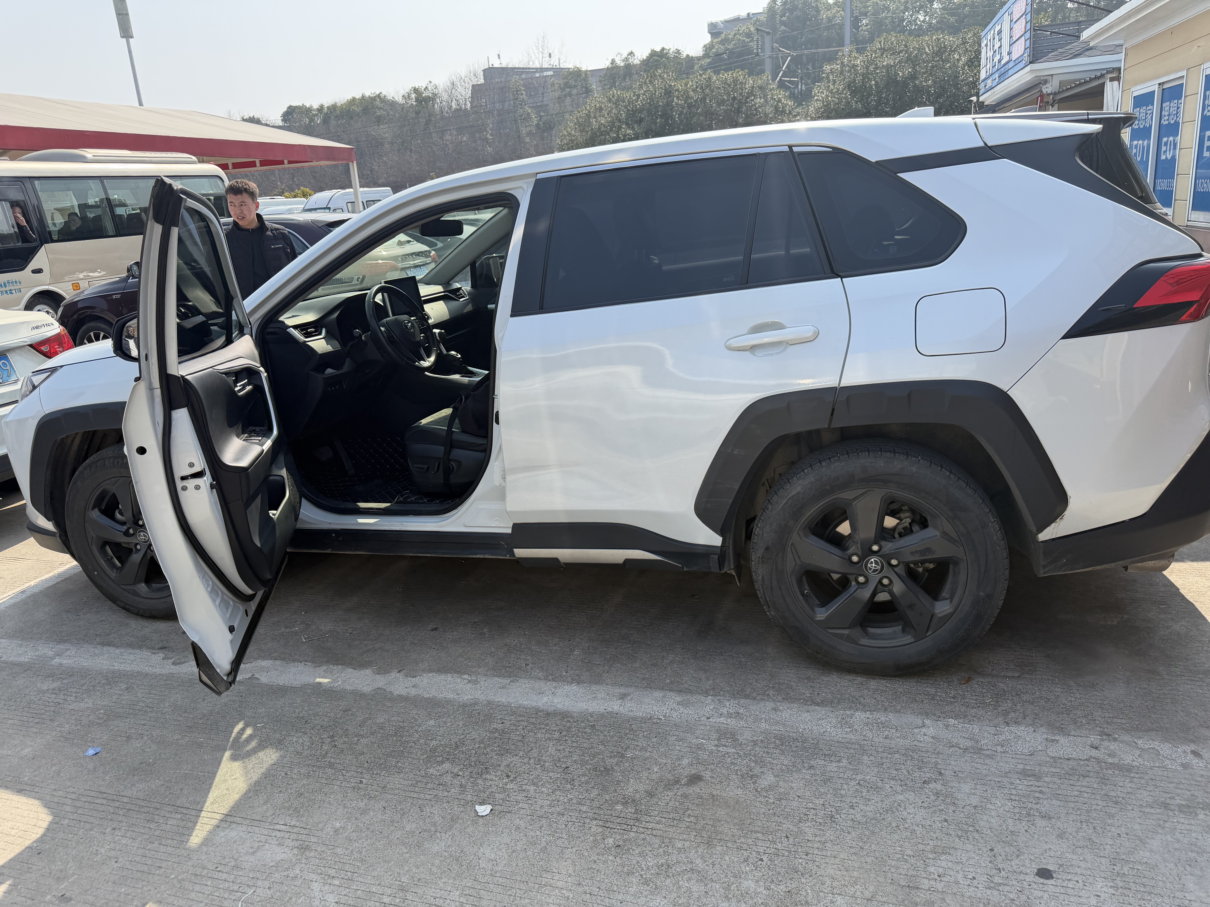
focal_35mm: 24
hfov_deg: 71.6
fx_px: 839
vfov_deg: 56.8
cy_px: 454
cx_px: 605
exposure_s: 1/2801
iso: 100
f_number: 1.8
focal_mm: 6.8
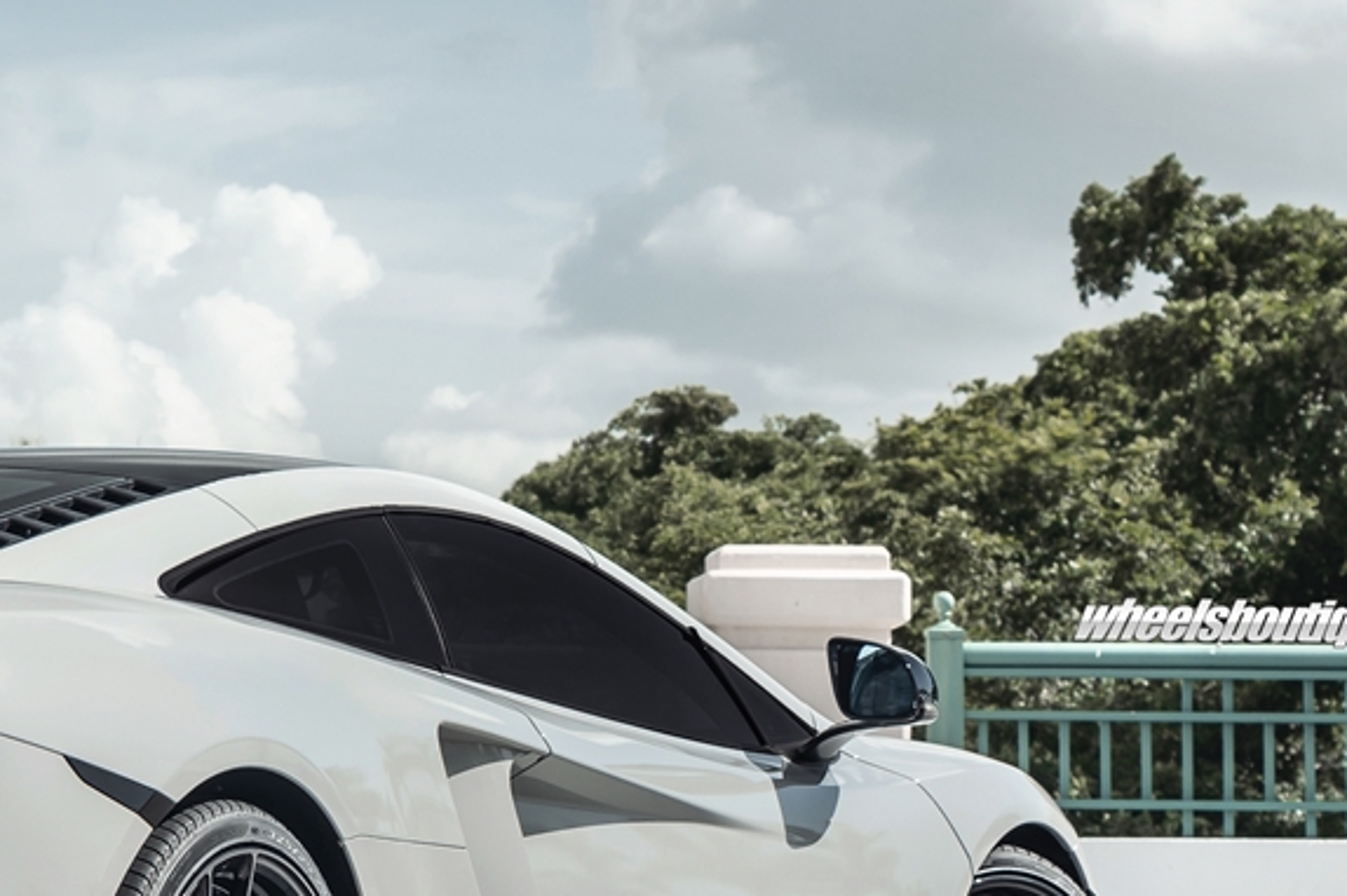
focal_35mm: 154
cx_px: 106
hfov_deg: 13.2
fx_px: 5759
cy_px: 638
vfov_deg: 8.9
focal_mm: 46
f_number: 7.1
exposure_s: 1/200
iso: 100
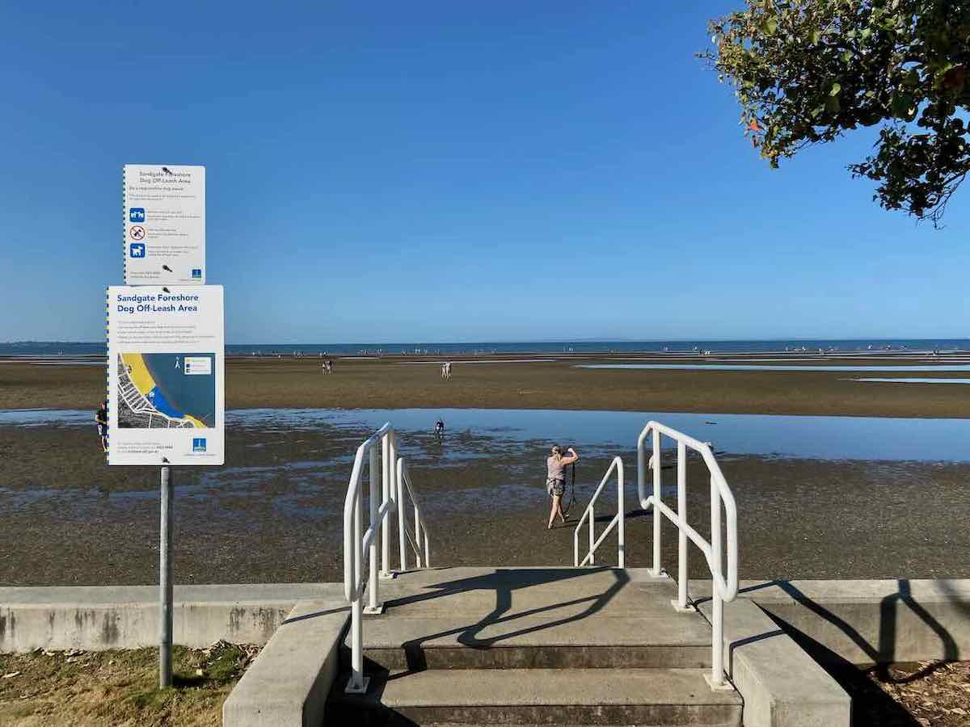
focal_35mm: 26
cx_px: 485
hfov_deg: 67.3
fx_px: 729
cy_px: 364
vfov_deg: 53.1
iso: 32
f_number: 1.8
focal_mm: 4.25
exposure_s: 1/3497
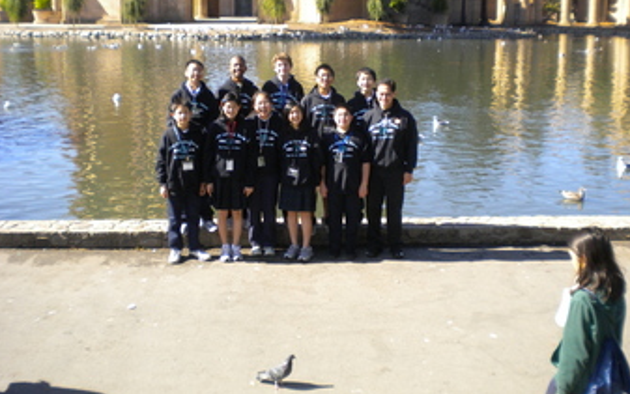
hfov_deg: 46.1
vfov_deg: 29.7
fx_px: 739
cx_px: 345
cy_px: 126
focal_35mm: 43
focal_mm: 6.3
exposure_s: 1/284
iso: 113
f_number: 4.6
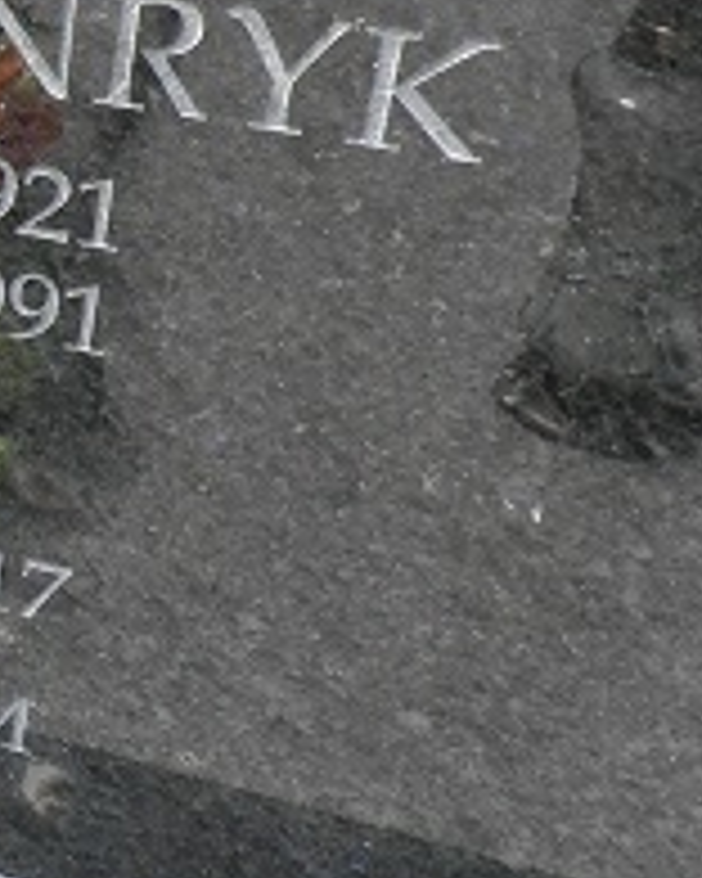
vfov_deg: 24.5
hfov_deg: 17.4
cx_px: -423
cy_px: 221
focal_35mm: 77
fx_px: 2000
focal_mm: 4.3
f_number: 3.3
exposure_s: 1/320
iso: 64
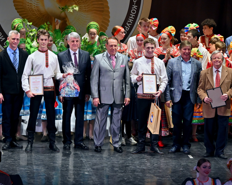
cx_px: 117
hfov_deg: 9.9
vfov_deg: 7.9
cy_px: 93
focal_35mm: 195
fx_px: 1336
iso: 800
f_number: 5.6
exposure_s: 1/180
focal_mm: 115
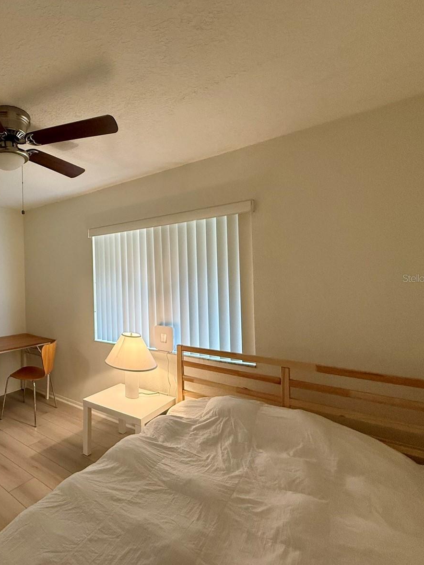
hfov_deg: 60.9
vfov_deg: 84.7
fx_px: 310
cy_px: 278
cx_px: 64
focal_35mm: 19
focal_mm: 2.22
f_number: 2.2
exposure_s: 1/120
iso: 320
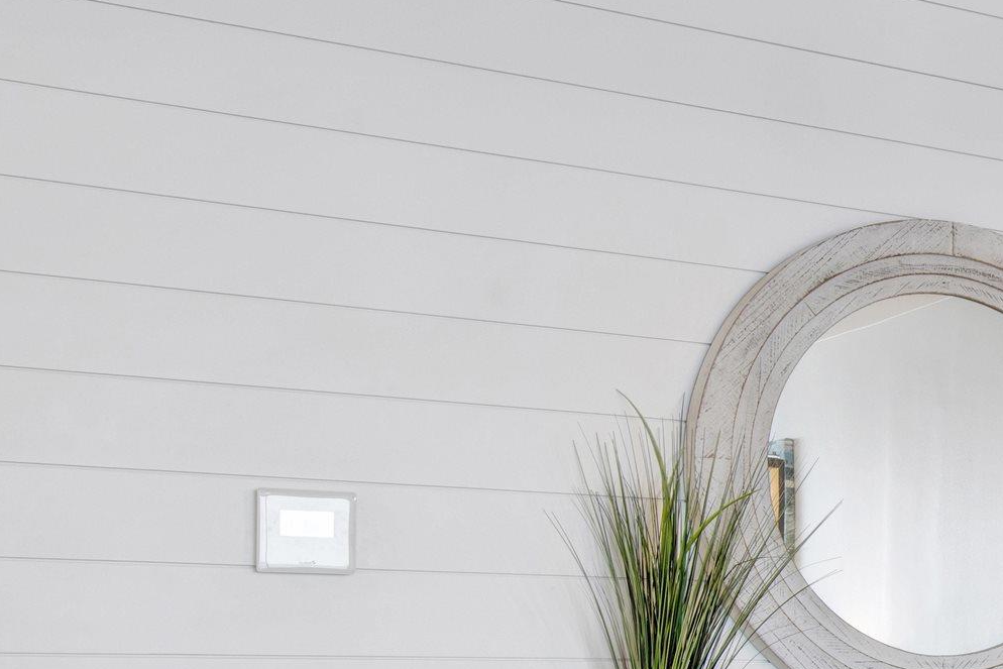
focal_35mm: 68
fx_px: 1895
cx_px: 1497
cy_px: 665
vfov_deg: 19.5
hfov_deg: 23.7
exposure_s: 1/6
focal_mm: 22
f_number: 11
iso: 200
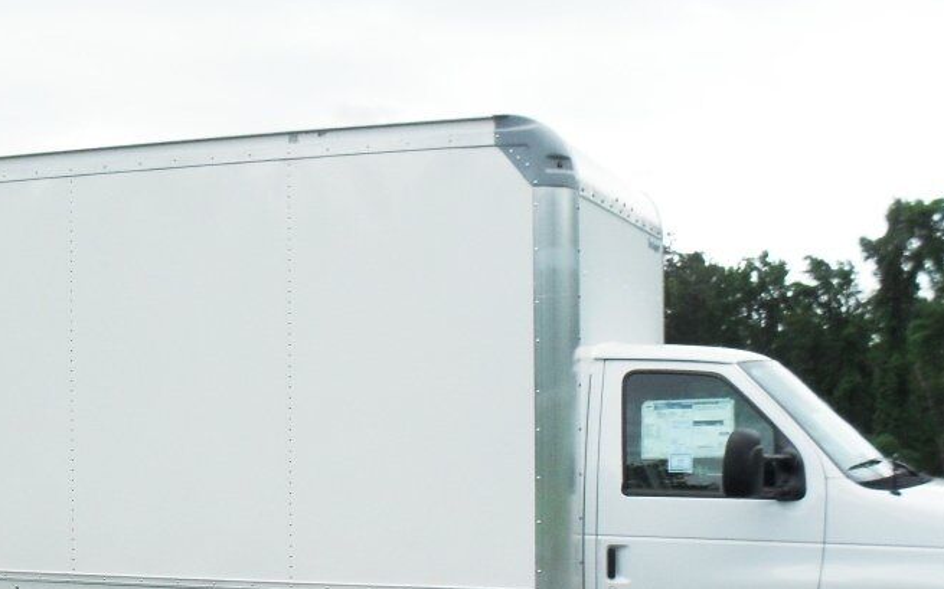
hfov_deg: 35.0
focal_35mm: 58
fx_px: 1492
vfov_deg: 22.1
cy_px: 455
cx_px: 401
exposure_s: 1/90
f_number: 8.4
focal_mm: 6.3
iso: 100
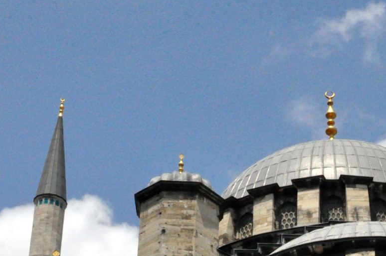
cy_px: 318
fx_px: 996
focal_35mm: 93
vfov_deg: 14.2
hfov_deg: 21.4
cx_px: 351
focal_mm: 24
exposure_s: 1/1600
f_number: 20
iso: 3200
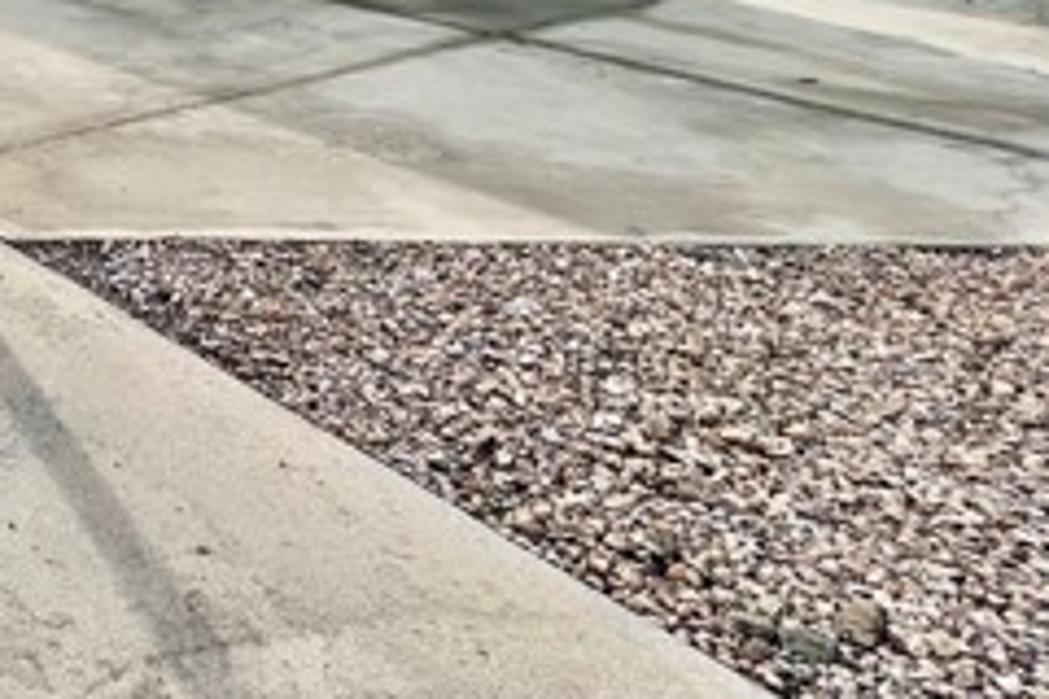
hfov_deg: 38.5
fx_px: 1049
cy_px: -118
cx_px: -223
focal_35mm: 36
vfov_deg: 31.5
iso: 32
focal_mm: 1.57
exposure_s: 1/874
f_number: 1.8
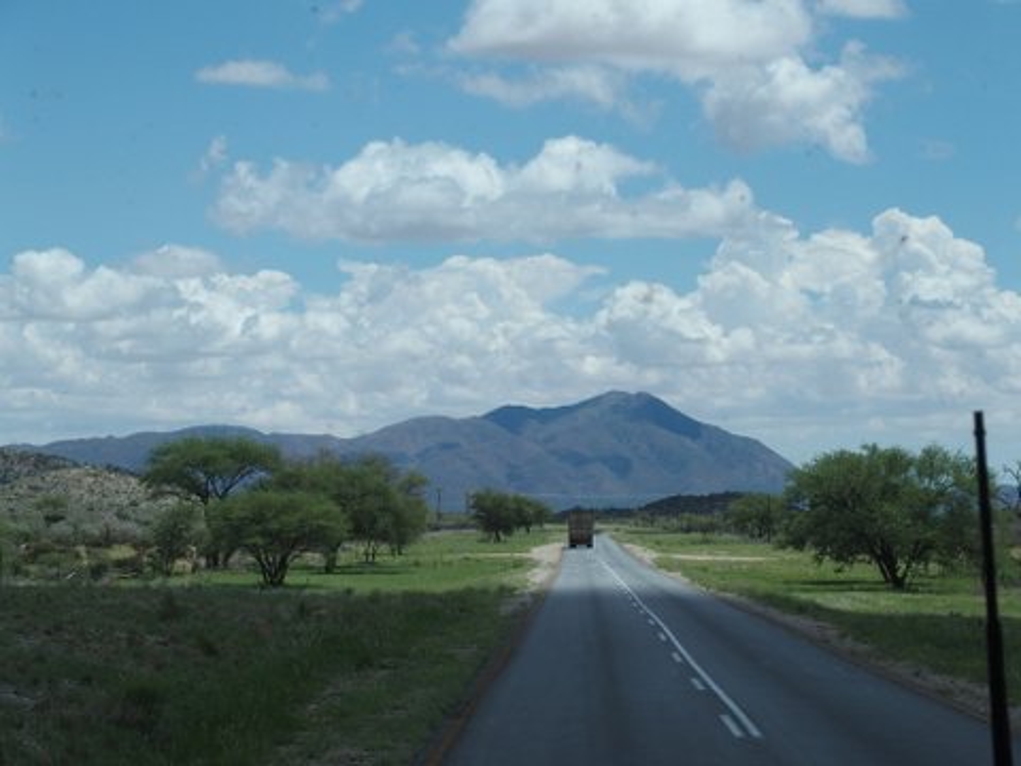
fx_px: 3303
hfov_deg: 17.6
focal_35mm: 112
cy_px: 383
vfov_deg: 13.2
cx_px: 510
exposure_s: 1/1000
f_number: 5
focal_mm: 24
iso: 100
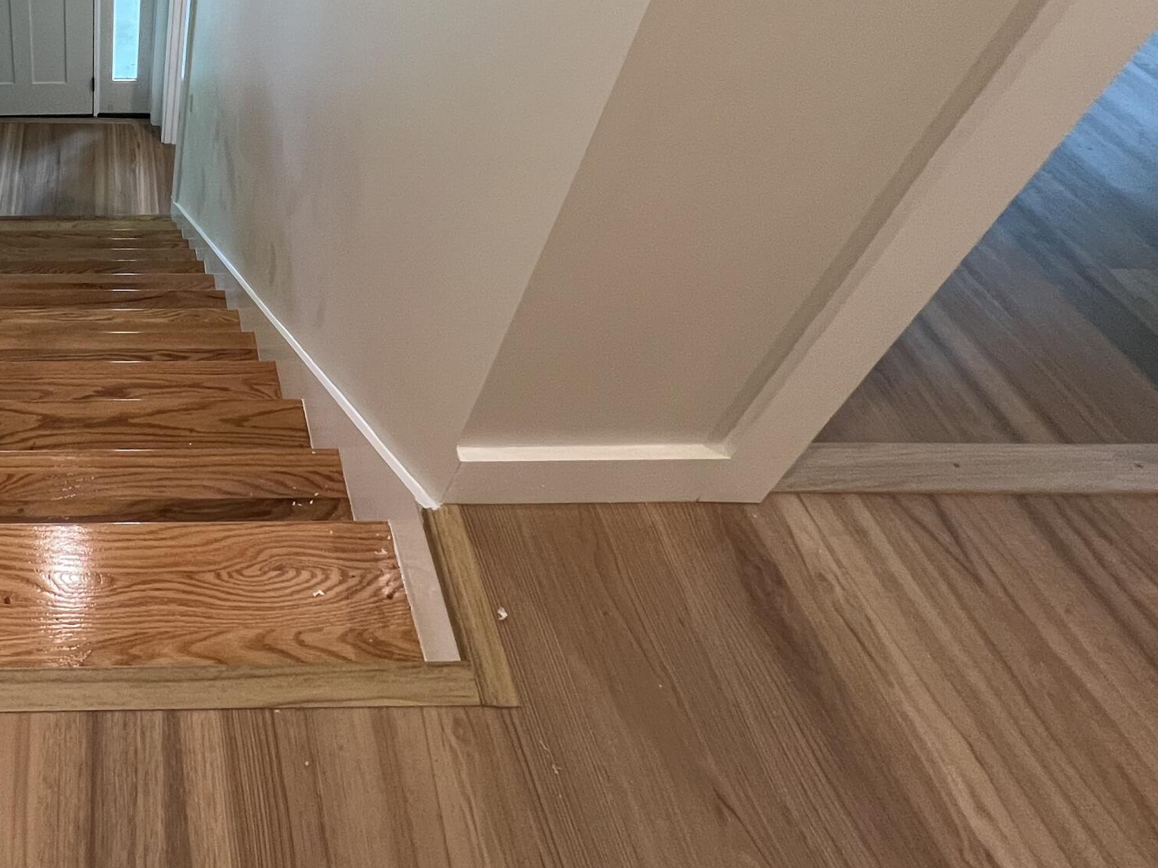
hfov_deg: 57.6
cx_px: 112
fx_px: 870
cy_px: 55
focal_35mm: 26
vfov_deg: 46.7
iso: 250
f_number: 1.8
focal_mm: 1.57
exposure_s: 1/60
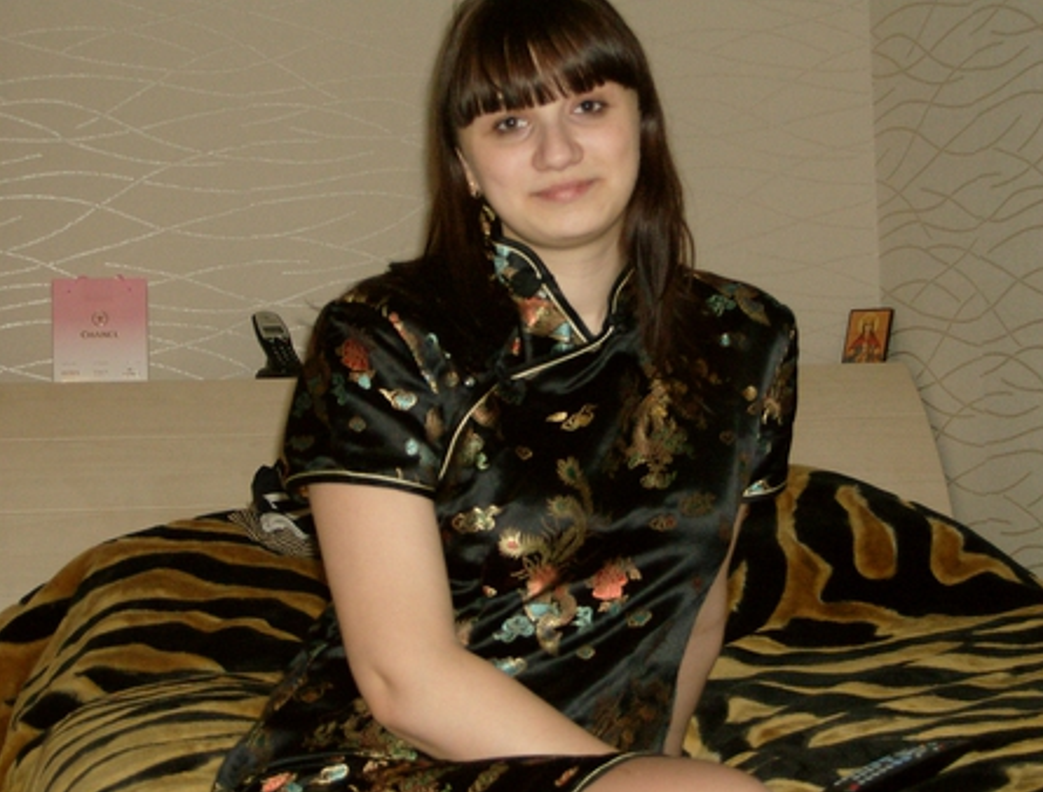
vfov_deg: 17.3
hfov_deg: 22.7
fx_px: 2603
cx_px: 525
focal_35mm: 86
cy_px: 394
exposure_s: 1/101
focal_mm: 14.1
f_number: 4.2
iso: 200
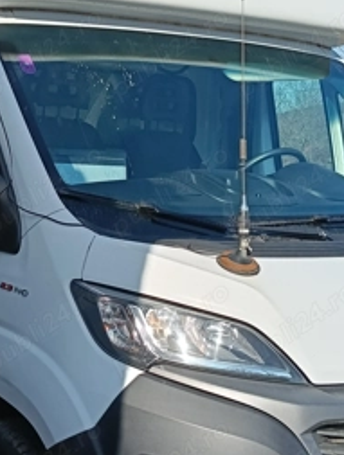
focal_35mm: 66
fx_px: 871
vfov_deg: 29.3
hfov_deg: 22.2
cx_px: 106
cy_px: 219
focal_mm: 3.98
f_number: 1.8
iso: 64
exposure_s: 1/700
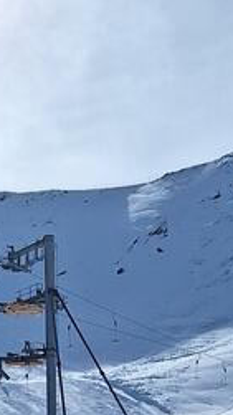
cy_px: 716
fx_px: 1132
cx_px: 140
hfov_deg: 11.7
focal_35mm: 103
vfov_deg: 17.4
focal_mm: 5.54
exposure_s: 1/11236
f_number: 1.8
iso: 40
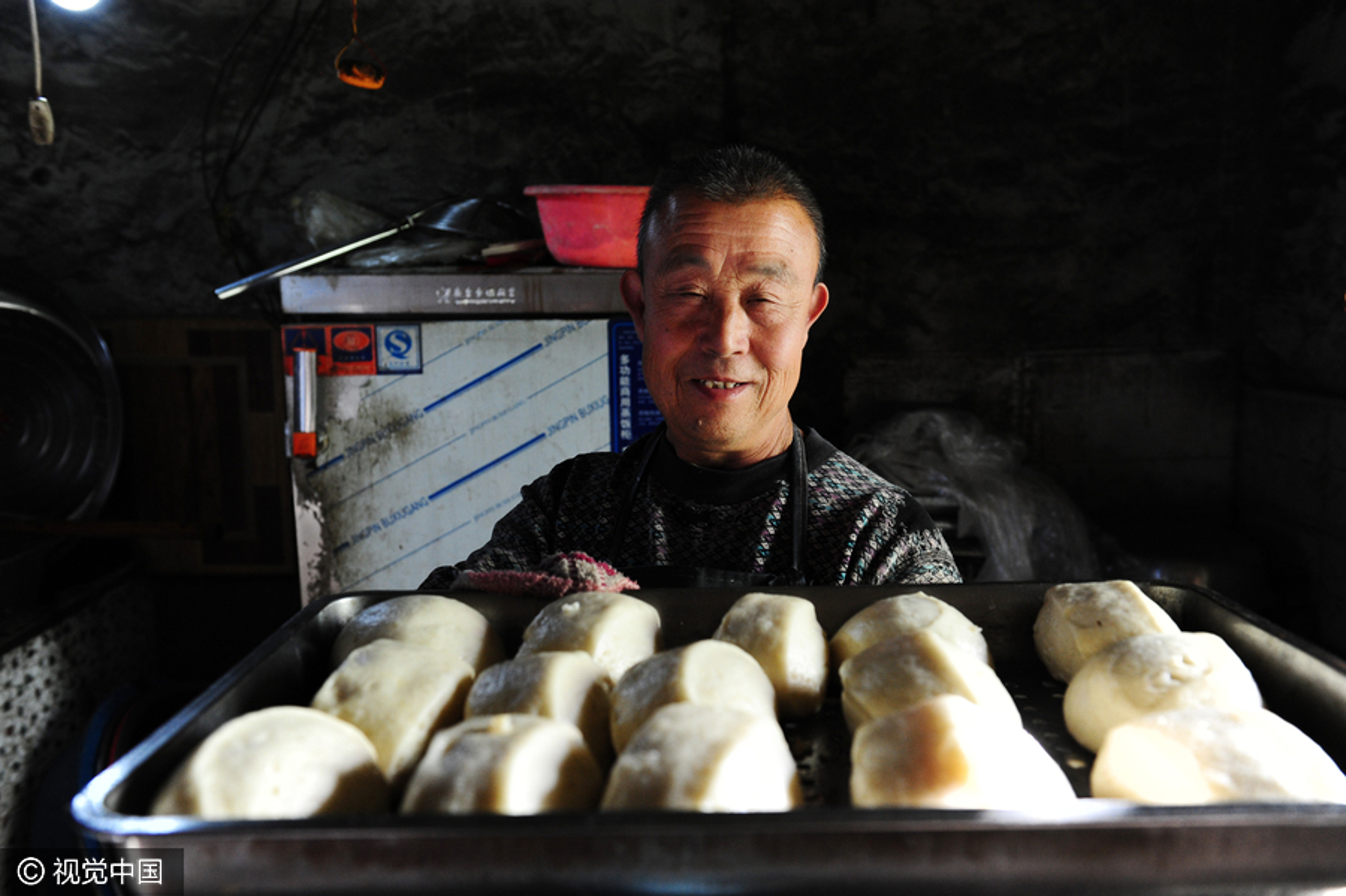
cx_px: 673
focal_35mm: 34
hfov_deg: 55.8
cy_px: 448
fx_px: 1270
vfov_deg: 38.8
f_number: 4.5
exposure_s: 1/125
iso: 1600
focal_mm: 34
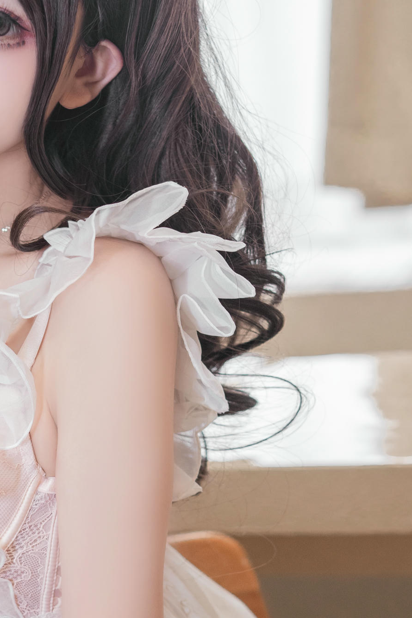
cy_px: 557
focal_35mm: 149
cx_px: 6
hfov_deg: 9.2
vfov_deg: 13.6
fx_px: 2556
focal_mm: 50
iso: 640
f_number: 2.5
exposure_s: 1/160
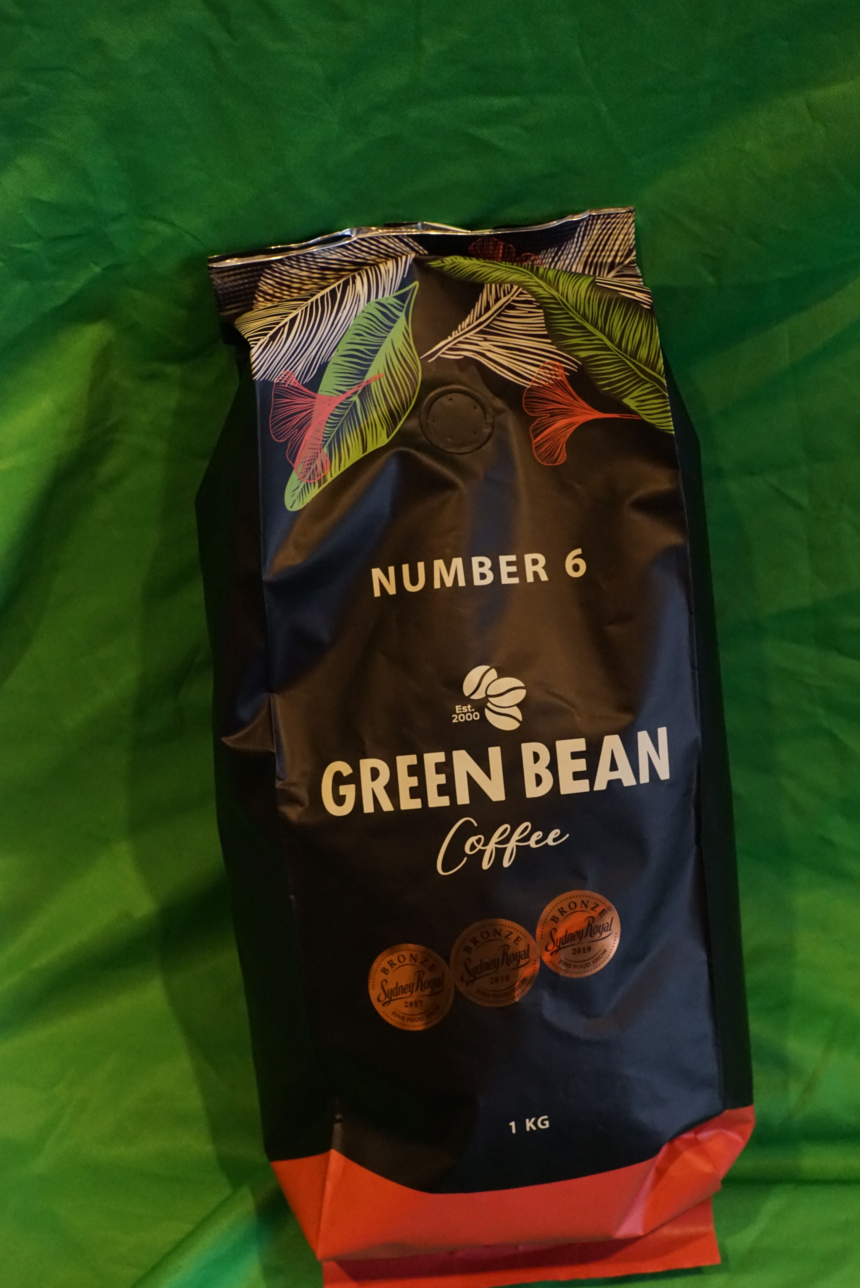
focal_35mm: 52
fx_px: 1862
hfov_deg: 26.0
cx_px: 479
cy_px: 731
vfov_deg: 38.1
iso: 5000
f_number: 2
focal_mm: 45
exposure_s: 1/160
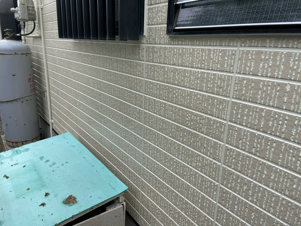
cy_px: 113
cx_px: 150
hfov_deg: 67.3
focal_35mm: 26
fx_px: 226
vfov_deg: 53.1
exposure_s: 1/724
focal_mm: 4.25
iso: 32
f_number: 1.8
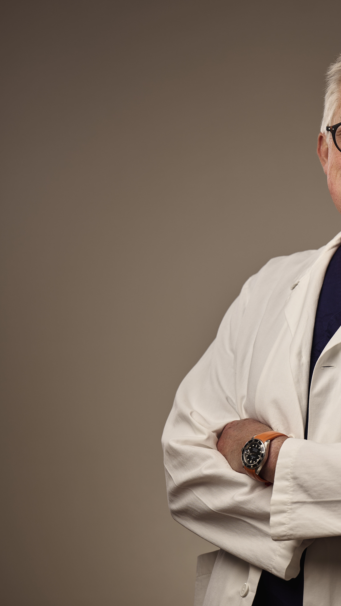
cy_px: 303
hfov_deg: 7.0
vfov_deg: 12.4
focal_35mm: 173
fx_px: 2781
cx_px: 313
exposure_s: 1/160
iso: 50
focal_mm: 110
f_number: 2.8
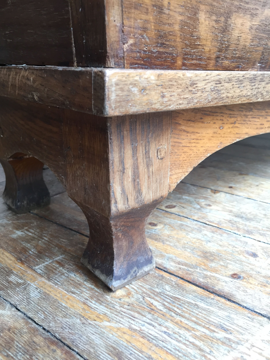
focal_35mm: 29
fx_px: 302
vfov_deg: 61.7
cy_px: 180
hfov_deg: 48.2
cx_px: 135
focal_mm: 4.15
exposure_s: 1/33
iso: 50
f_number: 2.2
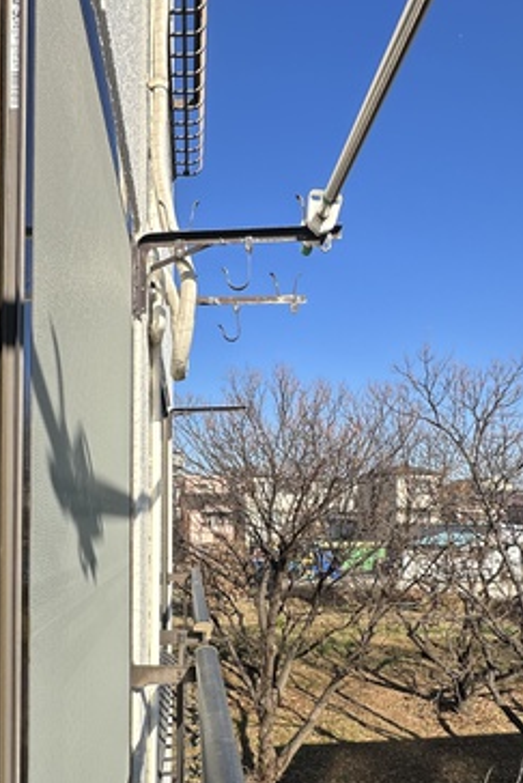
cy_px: 510
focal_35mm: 28
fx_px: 610
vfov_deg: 64.1
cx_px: 190
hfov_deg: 46.0
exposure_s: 1/2092
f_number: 2.2
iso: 50
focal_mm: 2.22
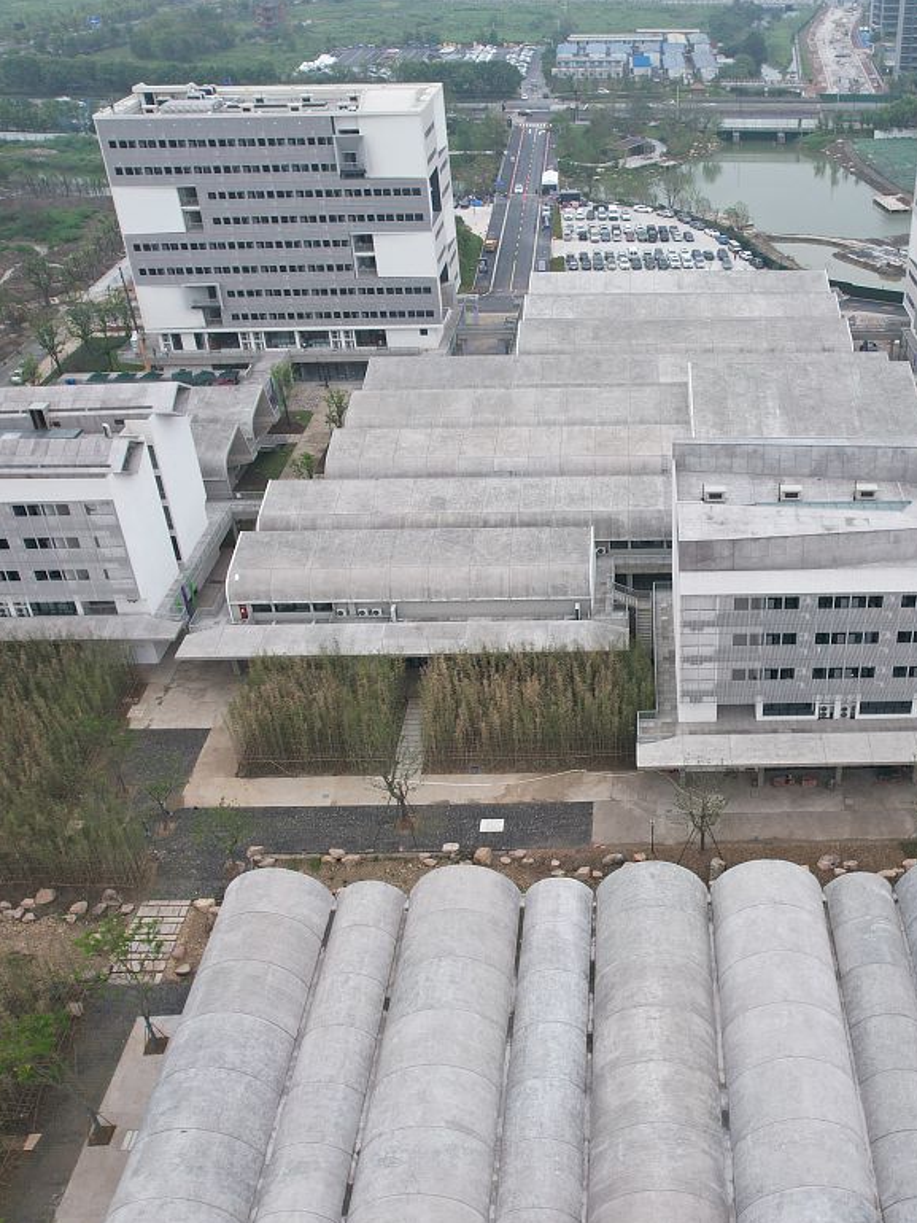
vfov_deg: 55.3
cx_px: 672
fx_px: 1165
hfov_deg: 41.8
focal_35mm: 33
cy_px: 633
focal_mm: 8.38
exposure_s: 1/1250
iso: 100
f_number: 2.8
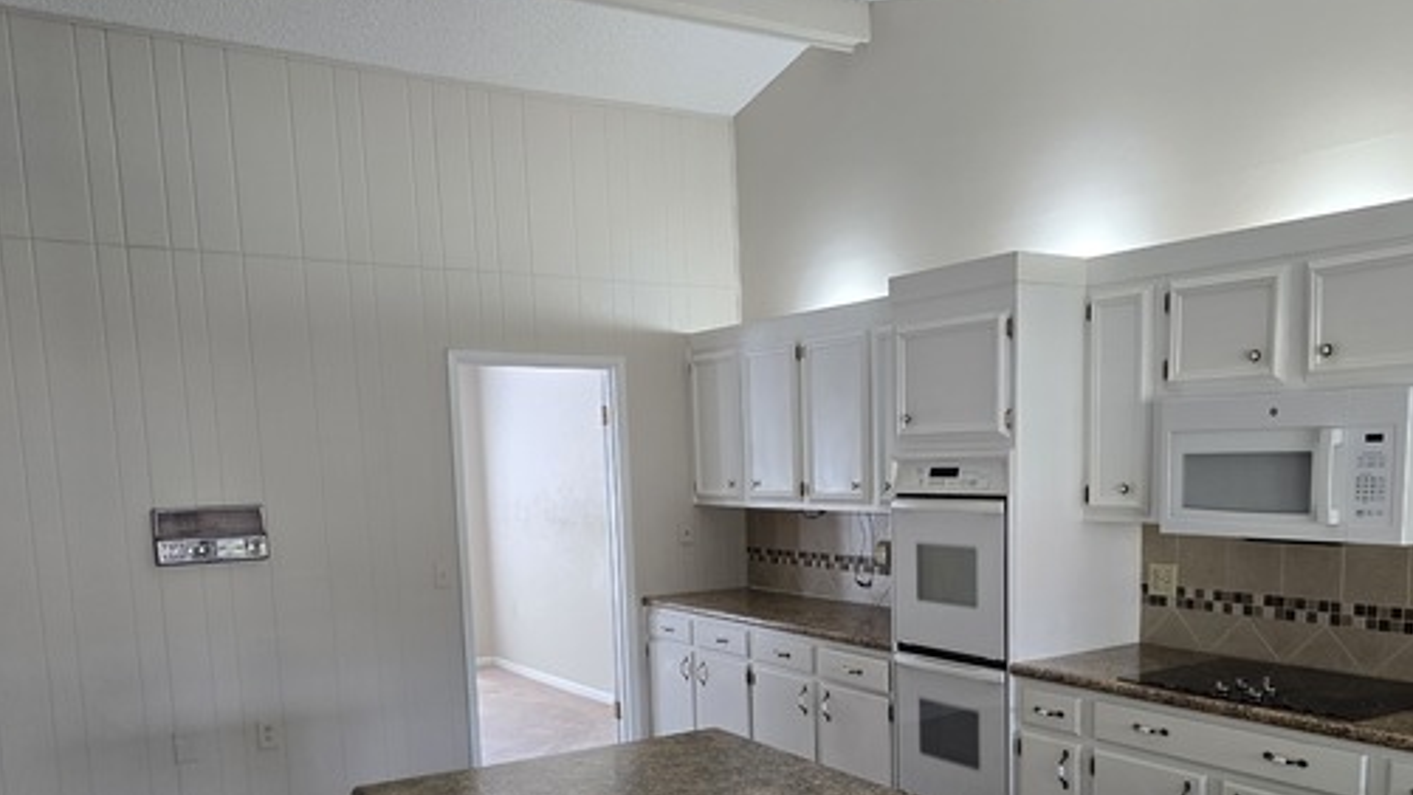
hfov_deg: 60.9
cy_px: 634
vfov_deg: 35.5
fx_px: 1199
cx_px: 784
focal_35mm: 32
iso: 200
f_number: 1.7
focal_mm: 6.3
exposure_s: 1/120
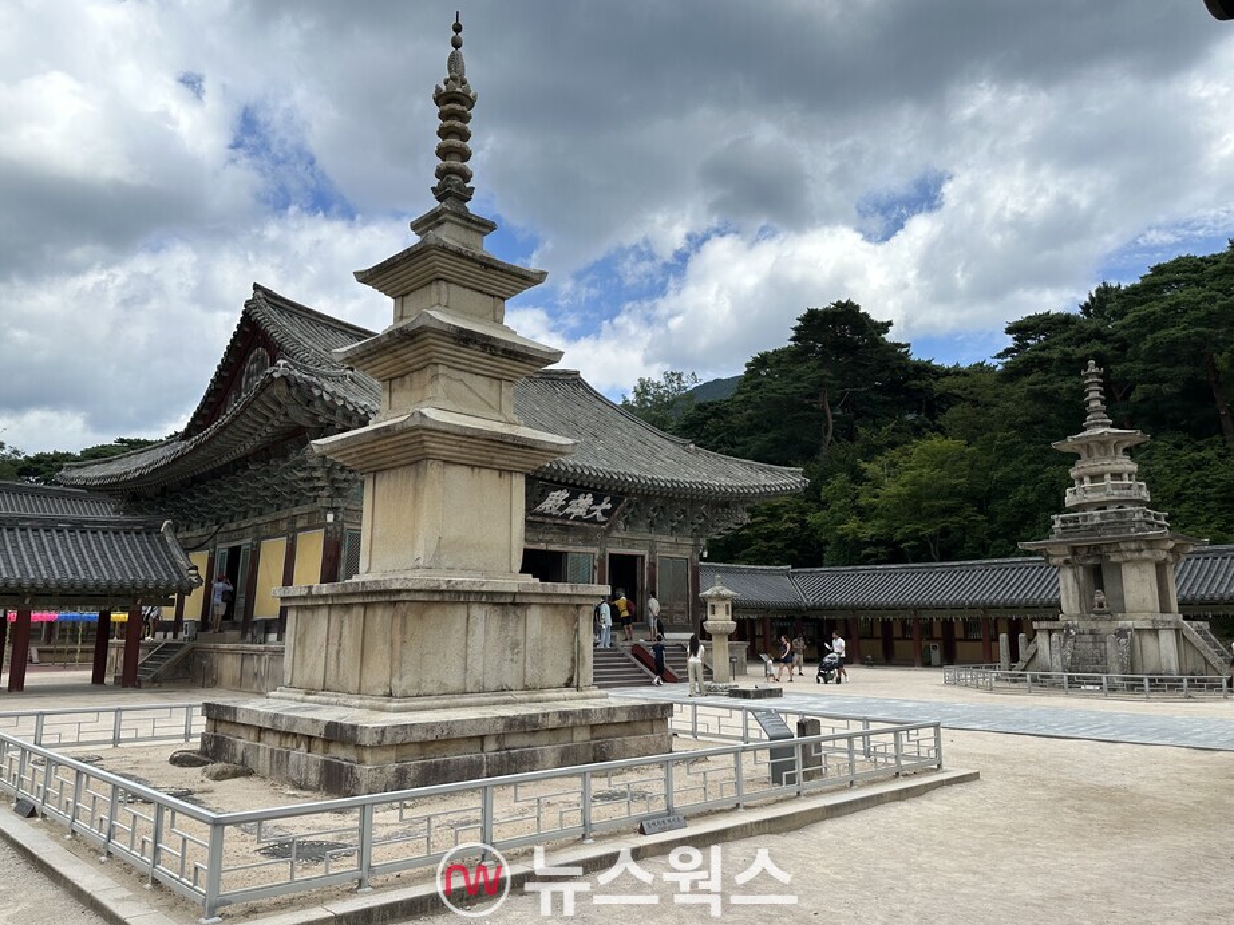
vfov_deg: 54.9
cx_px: 596
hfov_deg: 69.4
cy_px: 474
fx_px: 891
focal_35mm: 25
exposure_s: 1/4762
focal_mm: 6.86
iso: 80
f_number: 1.78
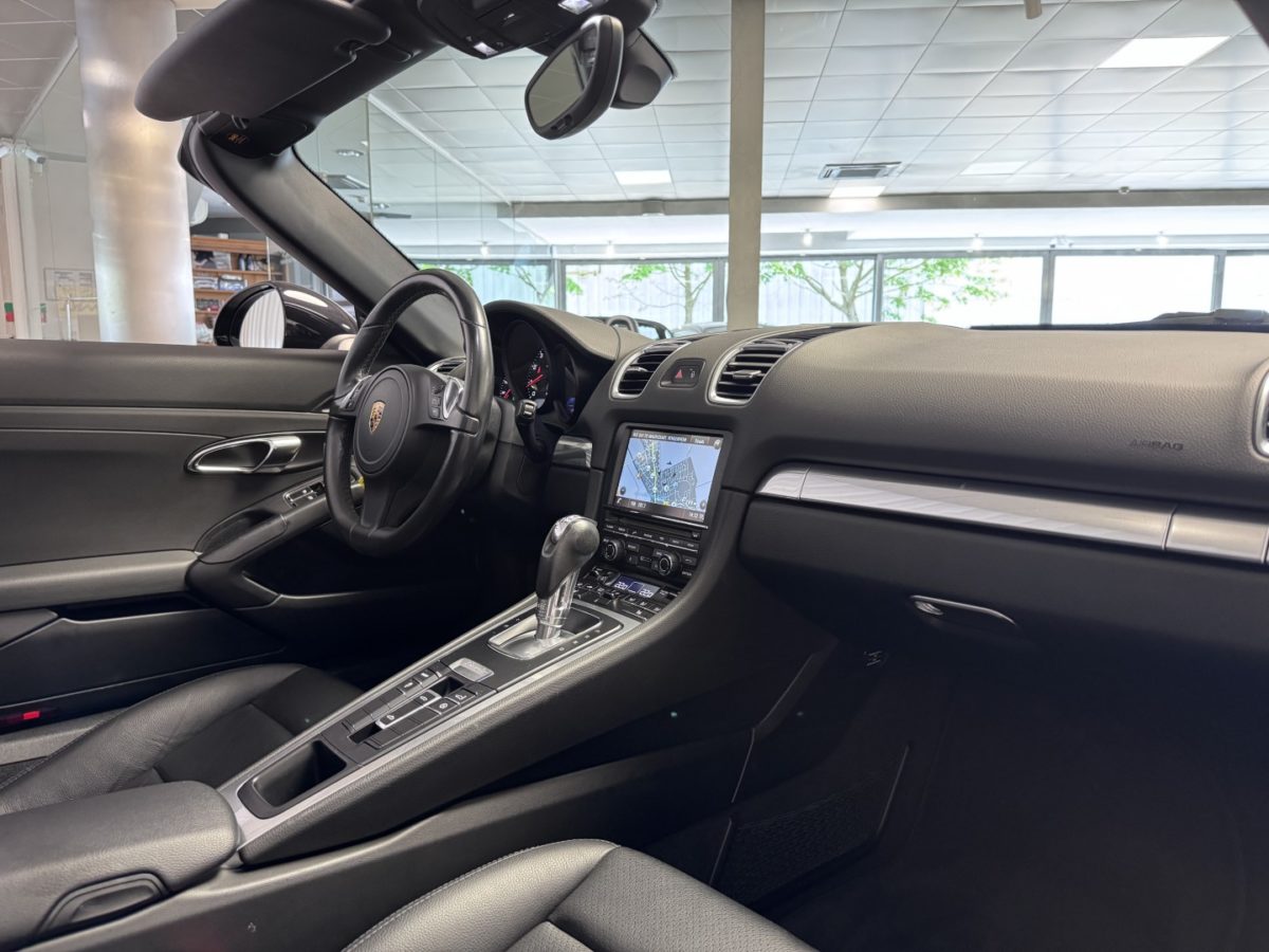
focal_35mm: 24
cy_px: 476
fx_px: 880
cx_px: 634
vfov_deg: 56.8
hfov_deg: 71.6
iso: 640
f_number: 1.78
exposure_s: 1/60
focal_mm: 6.76
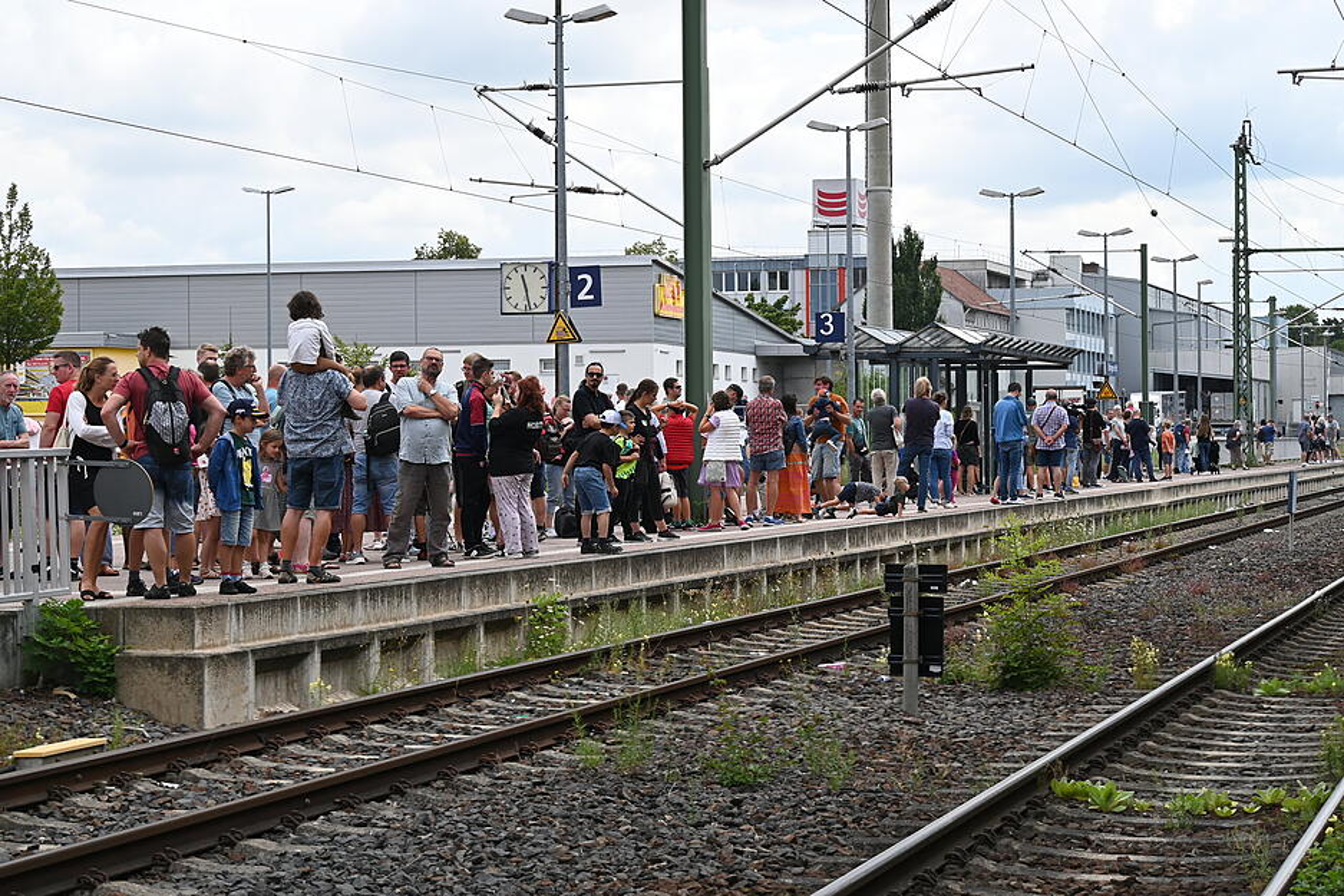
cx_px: 672
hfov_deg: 27.0
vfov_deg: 18.2
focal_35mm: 75
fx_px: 2800
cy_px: 448
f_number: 6.3
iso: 100
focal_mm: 50
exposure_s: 1/320
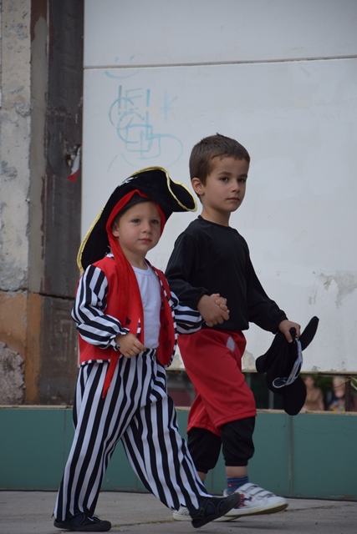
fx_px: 2341
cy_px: 267
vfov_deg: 13.0
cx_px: 178
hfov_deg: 8.7
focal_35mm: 158
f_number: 5.6
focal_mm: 105
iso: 200
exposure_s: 1/320
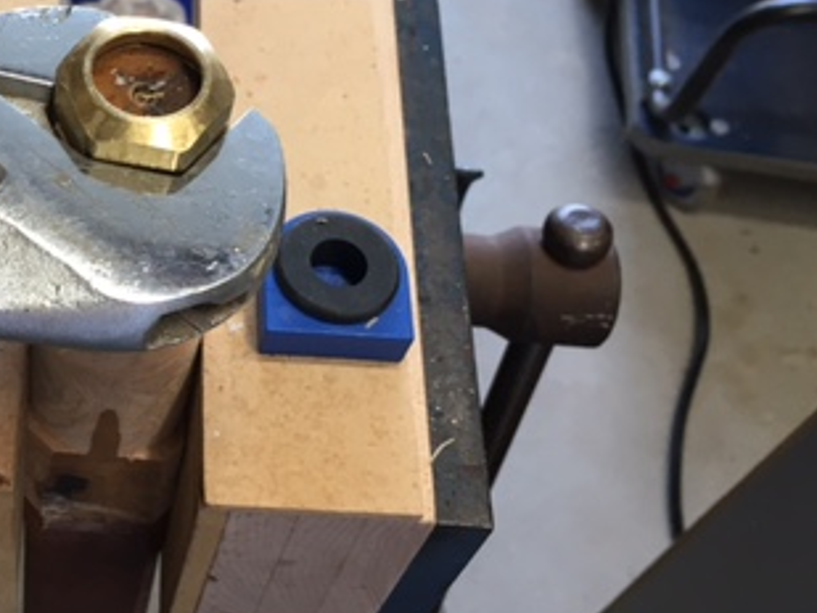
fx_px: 1417
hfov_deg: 30.8
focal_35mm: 60
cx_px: 93
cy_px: 203
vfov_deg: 24.3
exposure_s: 1/30
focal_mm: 4.15
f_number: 2.2
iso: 25
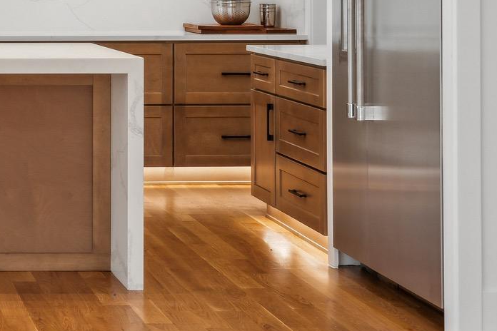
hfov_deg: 18.5
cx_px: -144
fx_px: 1422
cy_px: -29
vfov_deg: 13.1
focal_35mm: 103
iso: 200
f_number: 8
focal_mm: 35
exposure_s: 1/30
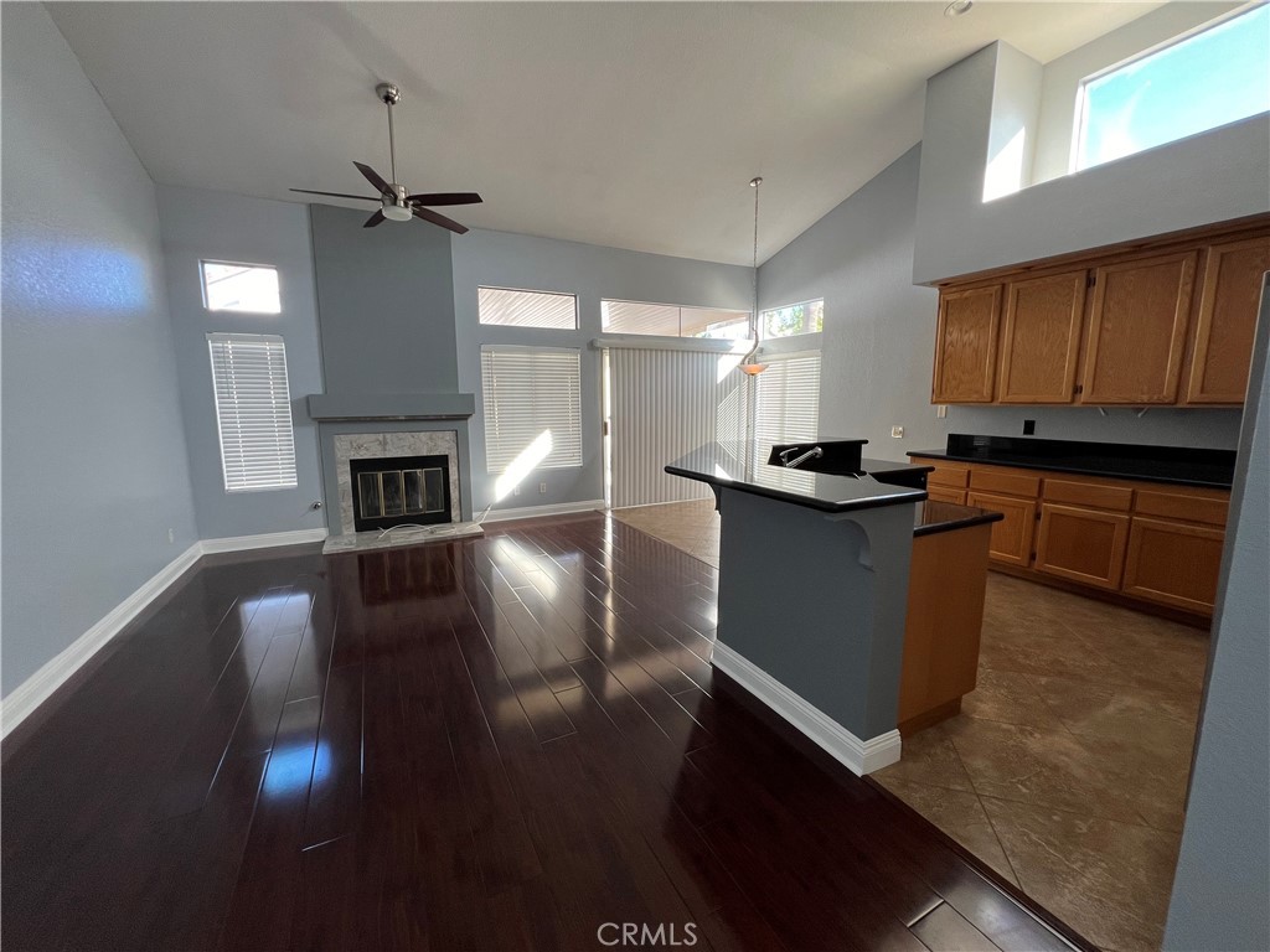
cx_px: 635
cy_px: 476
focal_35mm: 13
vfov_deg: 89.9
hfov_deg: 106.2
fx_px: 477
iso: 64
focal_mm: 1.57
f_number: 1.8
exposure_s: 1/99
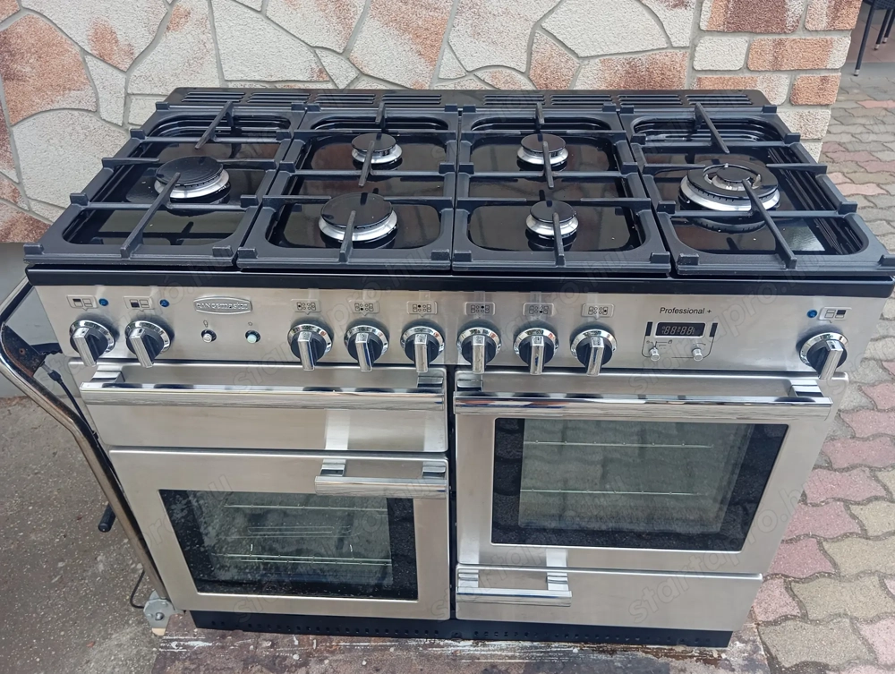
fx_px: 725
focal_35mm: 28
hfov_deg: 63.4
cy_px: 337
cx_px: 448
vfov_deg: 49.9
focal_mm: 4.22
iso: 214
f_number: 1.8
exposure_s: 1/100
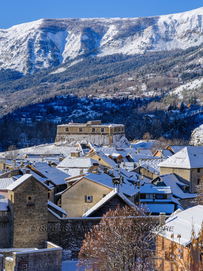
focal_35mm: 123
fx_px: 962
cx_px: 102
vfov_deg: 16.0
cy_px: 136
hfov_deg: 12.1
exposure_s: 1/125
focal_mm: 156
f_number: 16
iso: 320
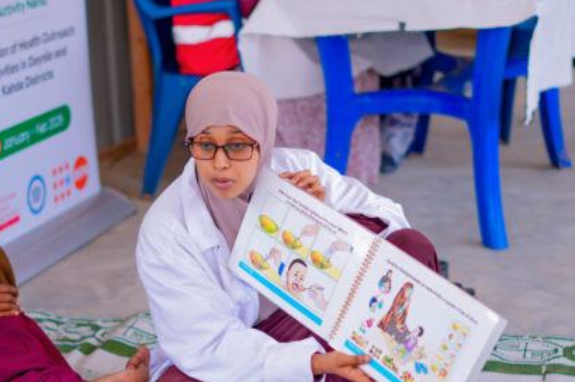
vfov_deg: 14.5
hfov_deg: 21.7
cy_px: 243
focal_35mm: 94
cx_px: 302
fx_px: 1500
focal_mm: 50
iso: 100
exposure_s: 1/200
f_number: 1.8
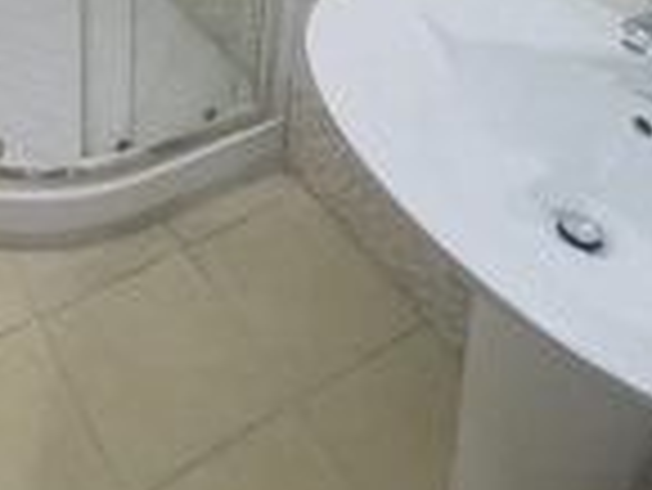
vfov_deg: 25.6
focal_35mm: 41
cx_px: 52
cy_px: -258
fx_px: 773
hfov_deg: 41.7
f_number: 1.8
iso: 200
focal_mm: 1.57
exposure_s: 1/100
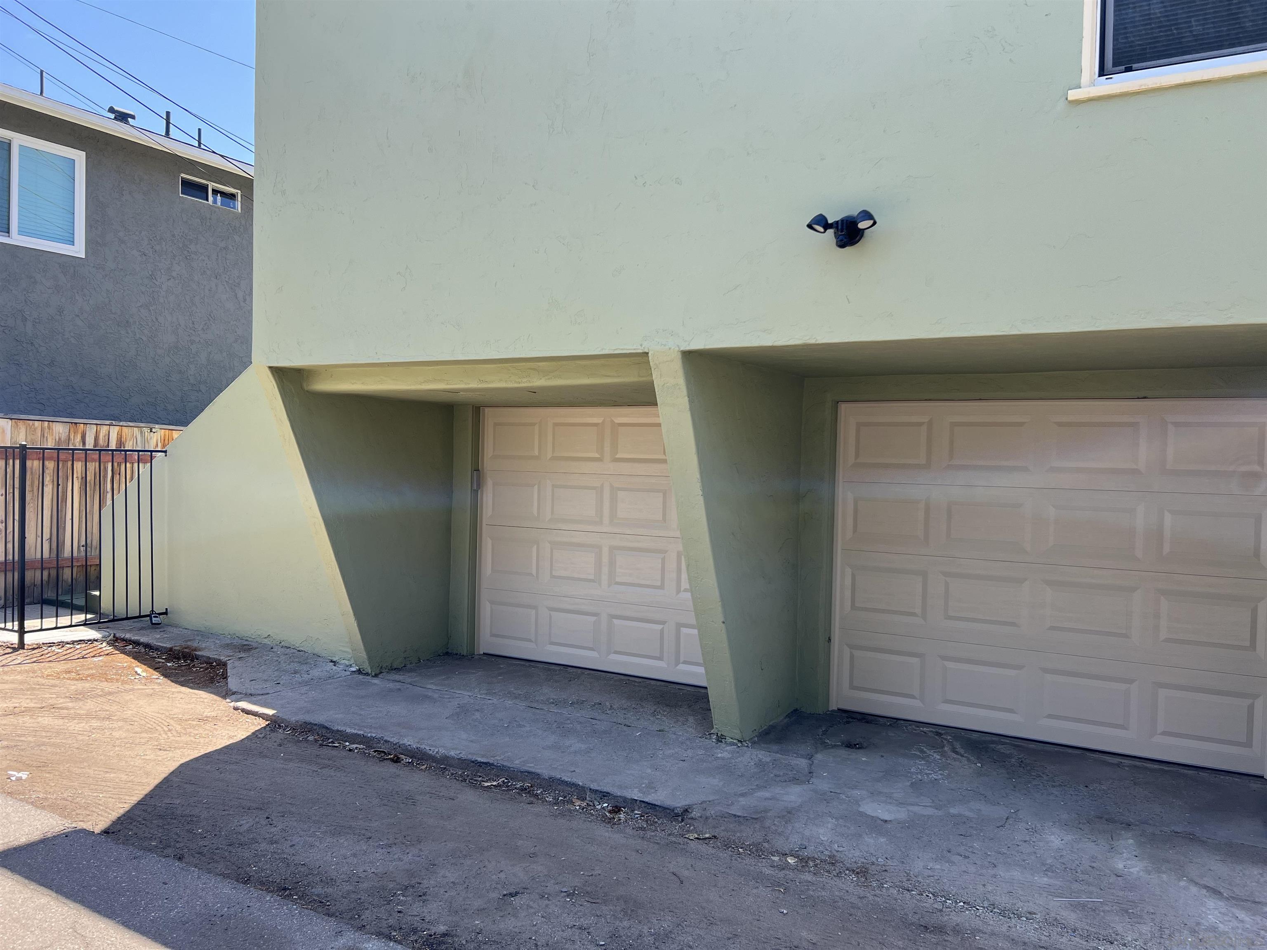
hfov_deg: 67.3
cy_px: 475
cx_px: 634
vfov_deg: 53.1
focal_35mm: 26
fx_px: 952
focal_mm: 5.7
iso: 50
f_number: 1.5
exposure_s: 1/965
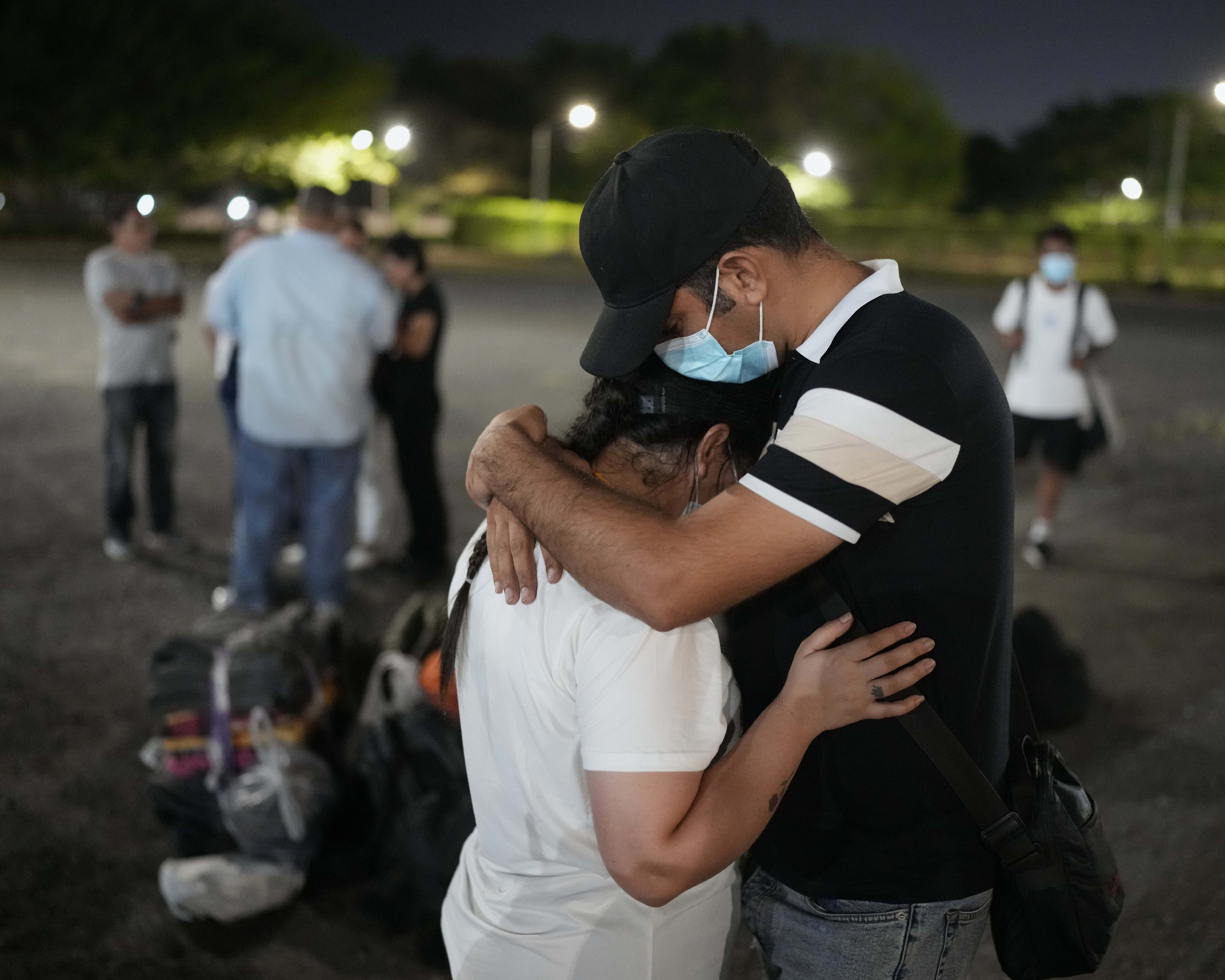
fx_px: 1450
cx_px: 728
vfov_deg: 37.3
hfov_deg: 45.6
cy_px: 493
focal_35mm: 40
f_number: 1.4
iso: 5000
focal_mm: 35
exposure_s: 1/30
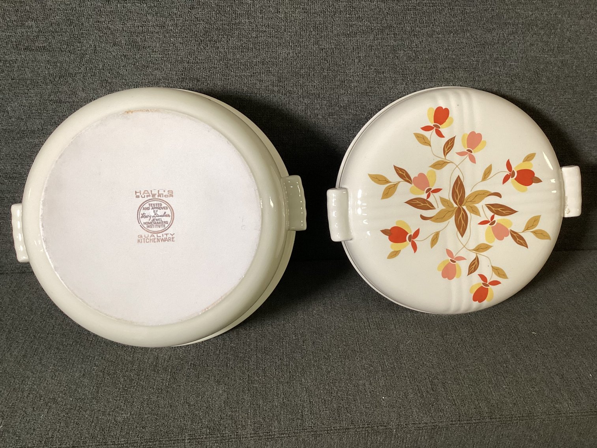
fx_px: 535
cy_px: 224
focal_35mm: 31
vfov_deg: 45.4
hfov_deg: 58.3
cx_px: 298
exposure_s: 1/60
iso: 160
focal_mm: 3.3
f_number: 2.4
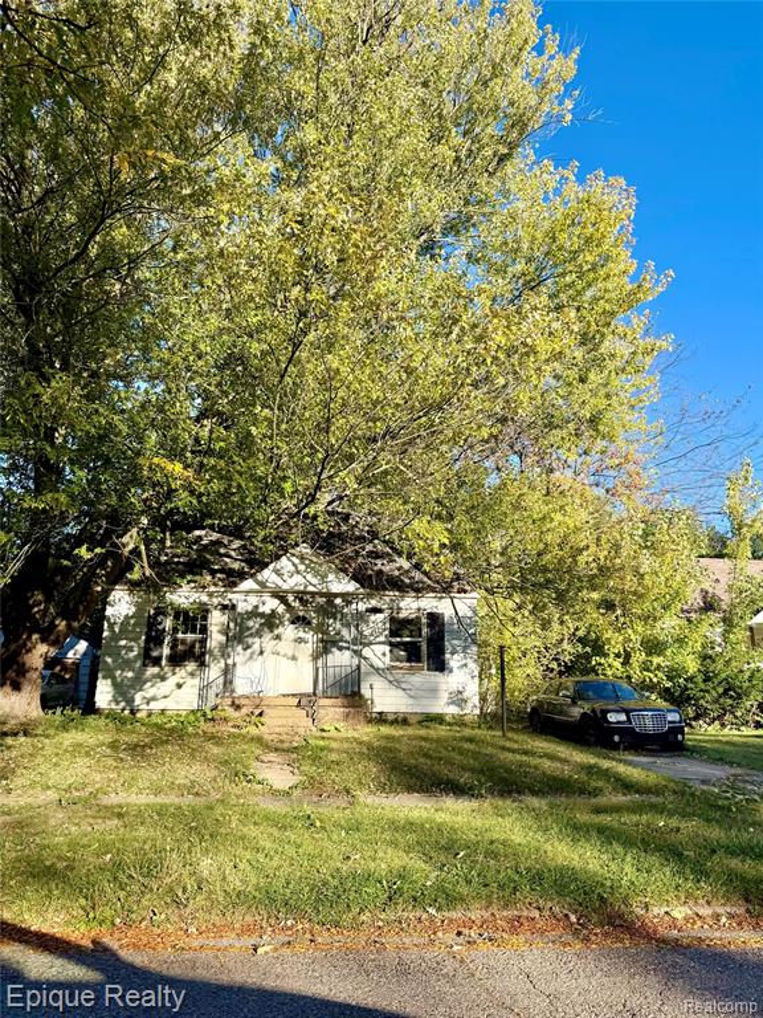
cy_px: 509
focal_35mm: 24
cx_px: 382
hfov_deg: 56.8
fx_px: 705
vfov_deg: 71.6
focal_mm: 6.76
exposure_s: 1/1901
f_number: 1.78
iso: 100
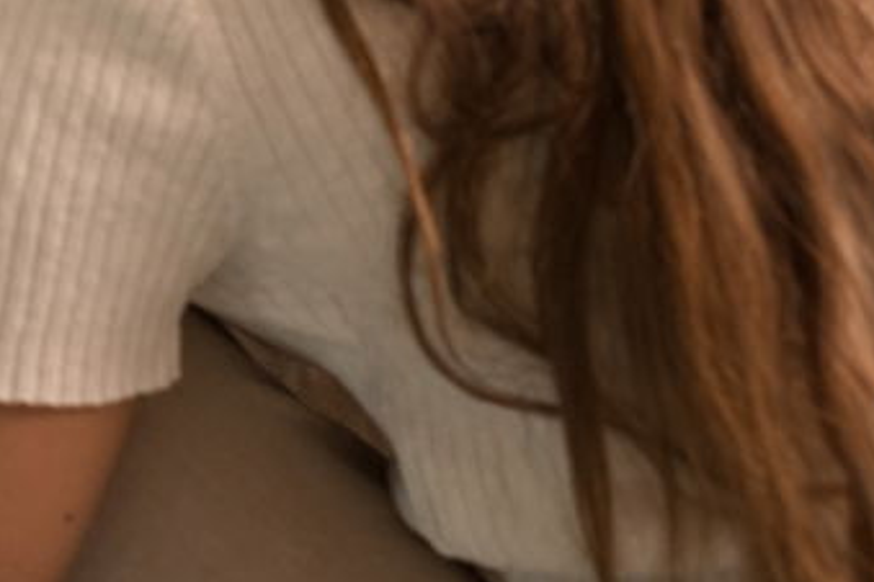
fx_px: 3010
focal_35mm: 124
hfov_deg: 15.3
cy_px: -438
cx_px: -436
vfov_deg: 10.5
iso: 1250
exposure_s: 1/200
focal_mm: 35
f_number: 5
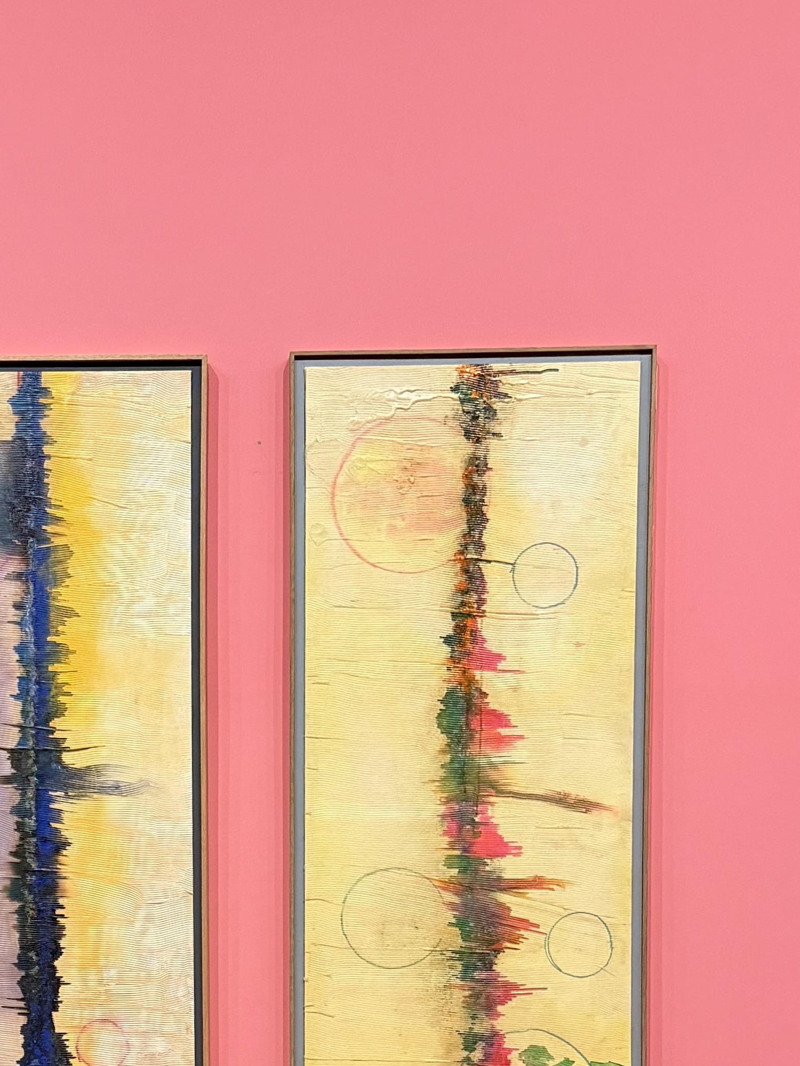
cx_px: 194
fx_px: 2003
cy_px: 926
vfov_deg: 28.8
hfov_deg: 22.4
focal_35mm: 65
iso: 250
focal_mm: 6.76
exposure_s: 1/60
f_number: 1.78
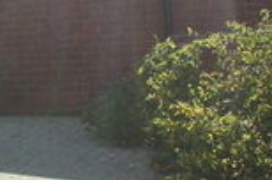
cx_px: -155
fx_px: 822
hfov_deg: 16.8
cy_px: -19
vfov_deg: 12.3
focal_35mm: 109
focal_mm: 16
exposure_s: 1/800
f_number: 7.1
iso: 800
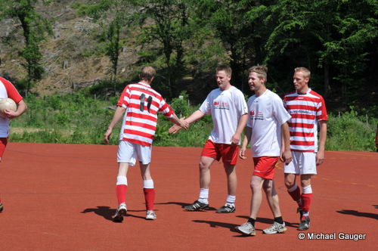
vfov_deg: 13.0
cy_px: 126
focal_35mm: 105
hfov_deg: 19.5
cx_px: 189
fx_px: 1101
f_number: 8
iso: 200
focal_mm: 70
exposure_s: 1/640
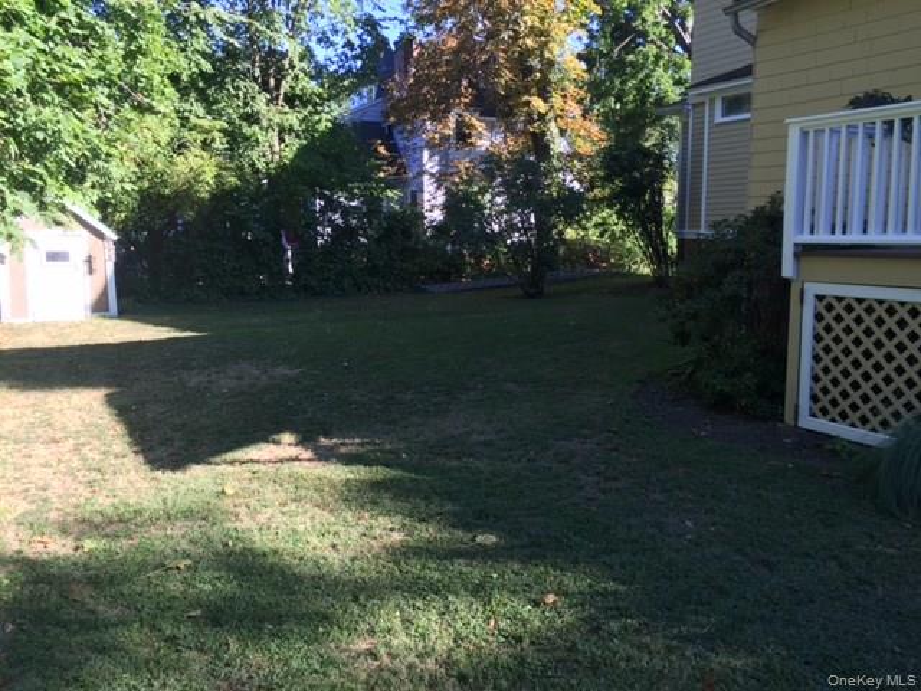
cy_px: 346
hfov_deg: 61.7
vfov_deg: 48.2
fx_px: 772
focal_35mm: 29
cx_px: 460
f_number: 2.2
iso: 32
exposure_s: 1/273
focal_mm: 4.15
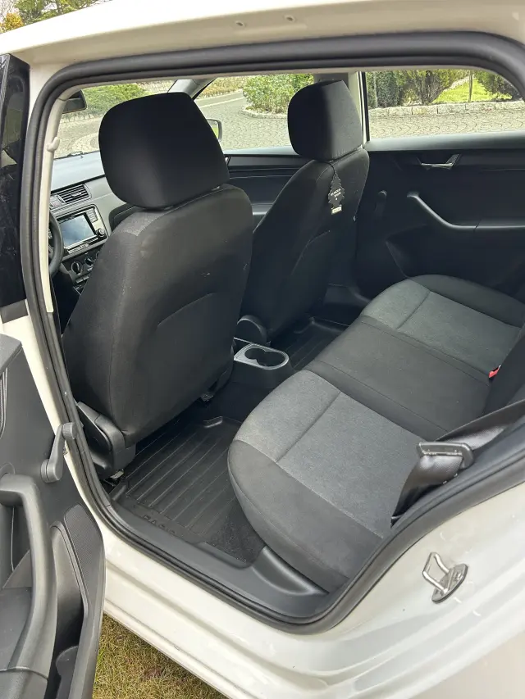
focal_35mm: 26
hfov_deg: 53.1
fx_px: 526
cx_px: 262
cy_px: 350
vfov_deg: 67.3
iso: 125
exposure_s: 1/112
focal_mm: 5.7
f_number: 1.5
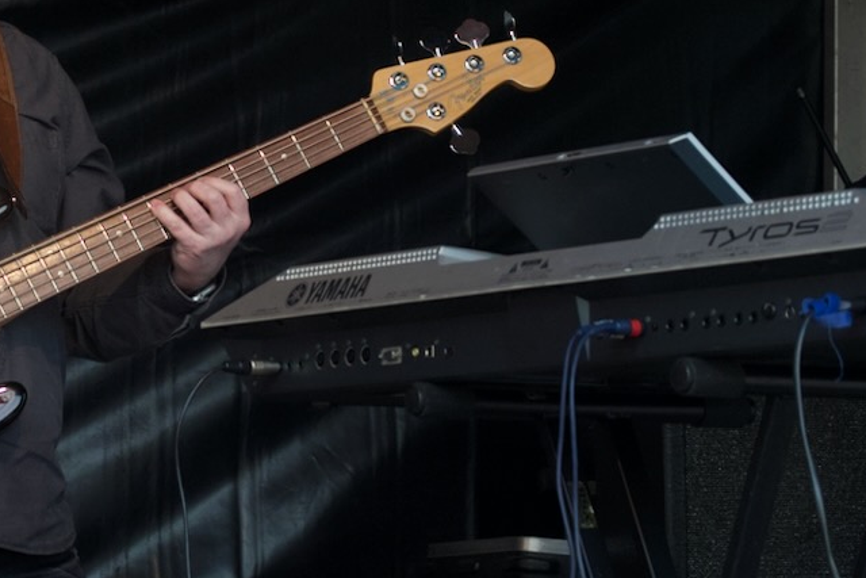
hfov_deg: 11.2
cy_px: 116
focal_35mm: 182
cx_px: 58
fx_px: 4379
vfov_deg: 7.5
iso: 800
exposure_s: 1/800
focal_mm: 33.51
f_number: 3.5
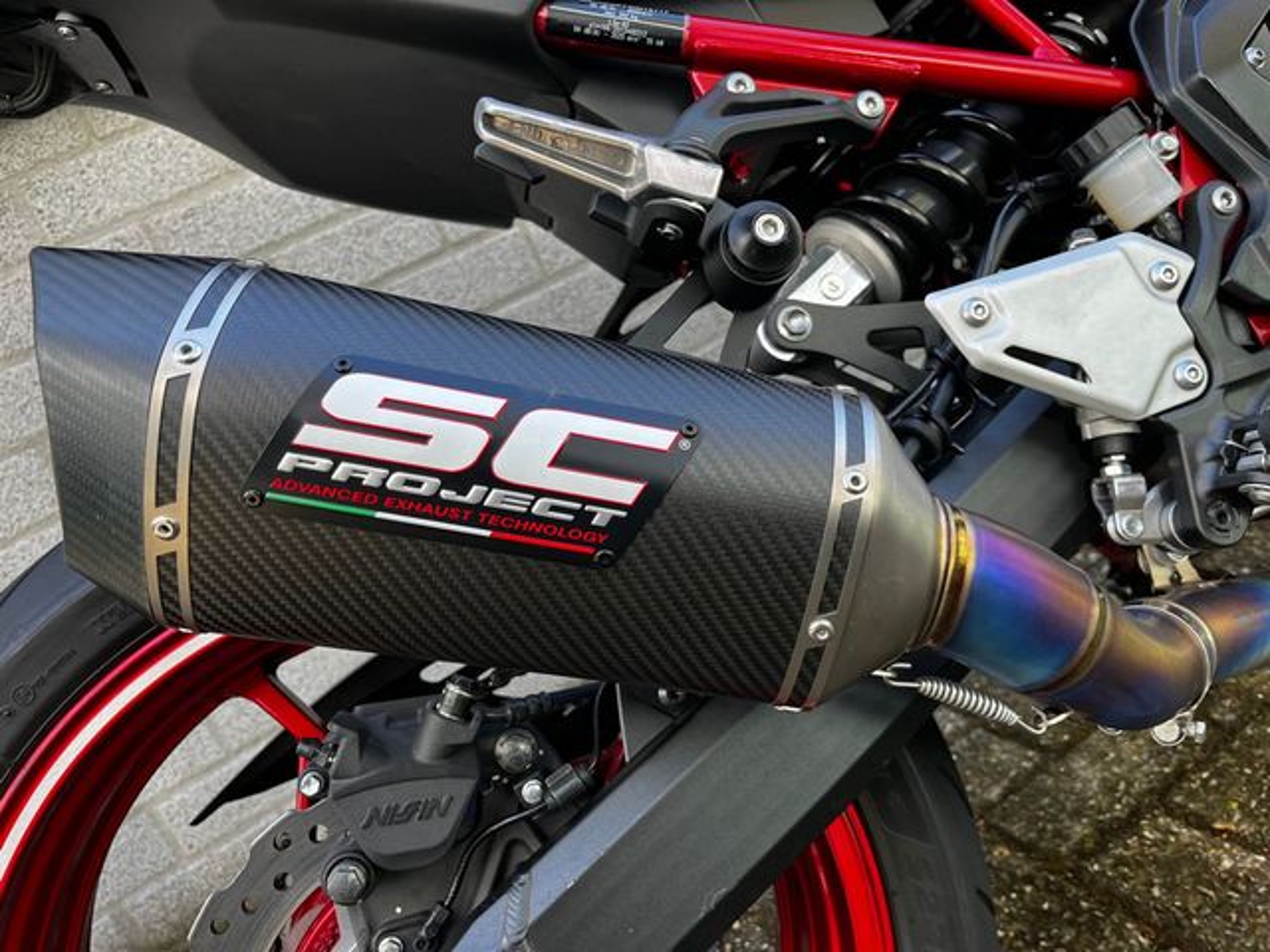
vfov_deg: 53.1
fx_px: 954
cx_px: 635
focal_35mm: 26
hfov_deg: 67.3
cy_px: 476
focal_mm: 5.1
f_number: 1.6
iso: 50
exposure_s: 1/122
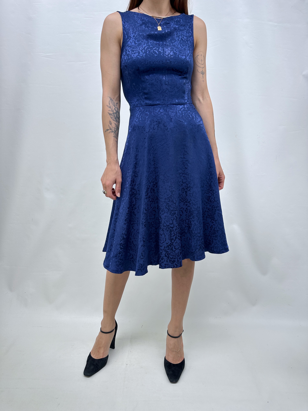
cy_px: 206
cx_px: 154
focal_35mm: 24
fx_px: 285
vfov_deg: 71.6
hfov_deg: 56.8
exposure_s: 1/887
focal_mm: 6.86
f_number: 1.78
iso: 80
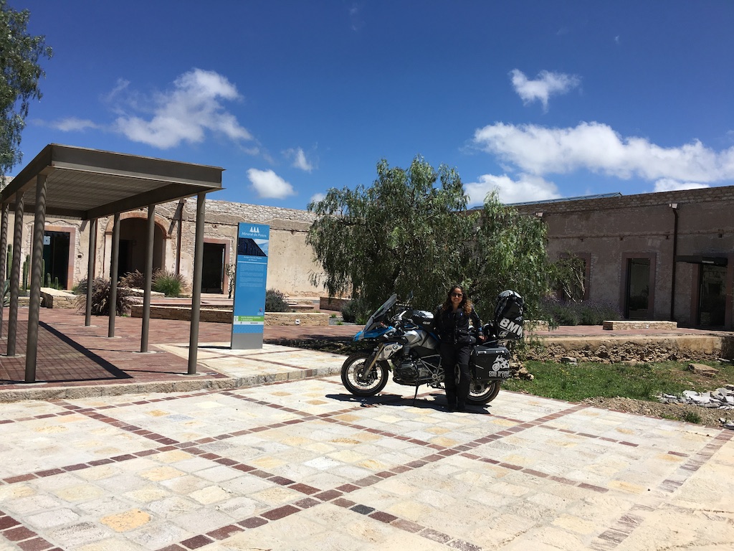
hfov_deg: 61.7
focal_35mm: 29
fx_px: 615
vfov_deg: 48.2
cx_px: 367
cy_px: 276
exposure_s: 1/2653
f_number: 2.2
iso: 25
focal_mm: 4.15
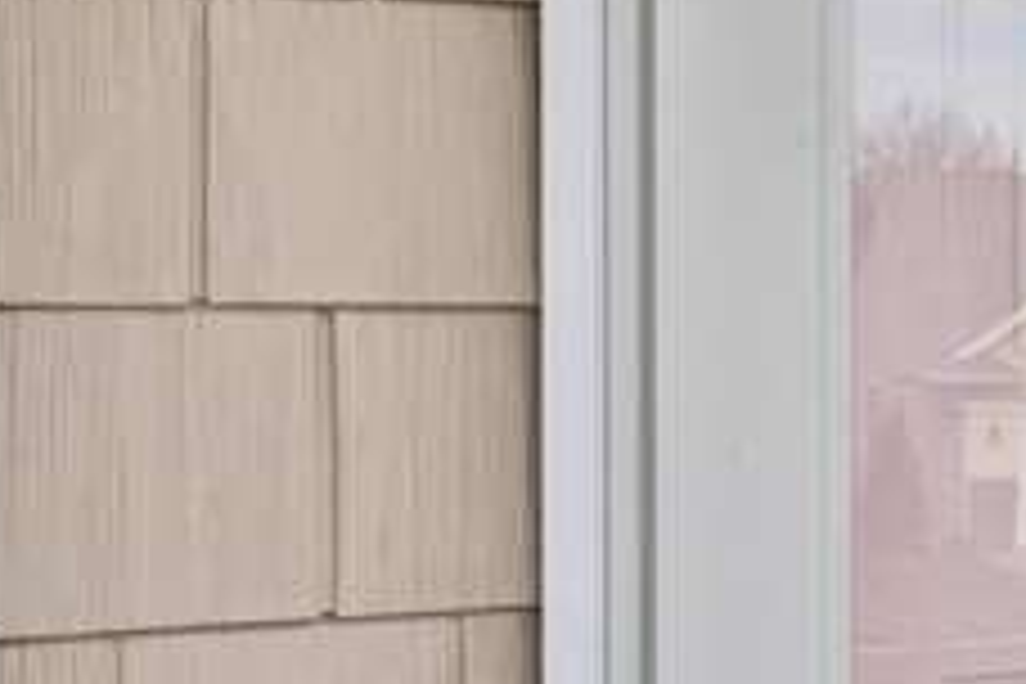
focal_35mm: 93
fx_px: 2645
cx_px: 2452
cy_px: 304
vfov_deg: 14.7
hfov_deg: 14.5
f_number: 9
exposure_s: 1/80
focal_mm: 16.5
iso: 250
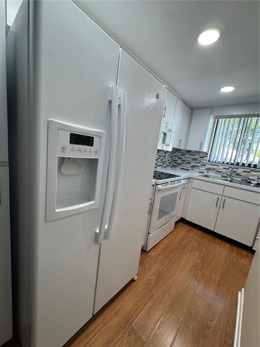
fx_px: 140
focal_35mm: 14
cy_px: 174
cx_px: 130
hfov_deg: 85.7
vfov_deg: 102.1
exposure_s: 1/120
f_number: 2.2
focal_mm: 2.22
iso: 125
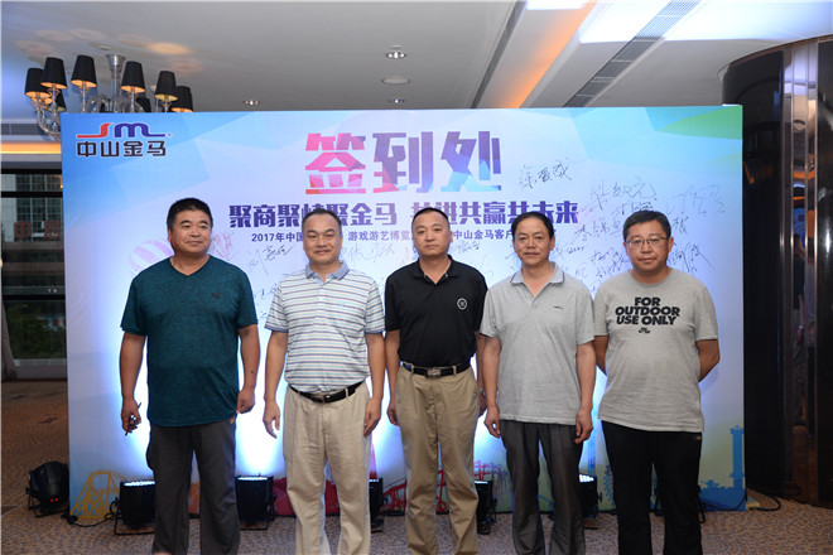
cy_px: 278
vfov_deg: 42.3
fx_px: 717
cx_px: 416
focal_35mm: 31
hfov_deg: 60.3
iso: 640
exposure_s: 1/80
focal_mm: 31
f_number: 6.3
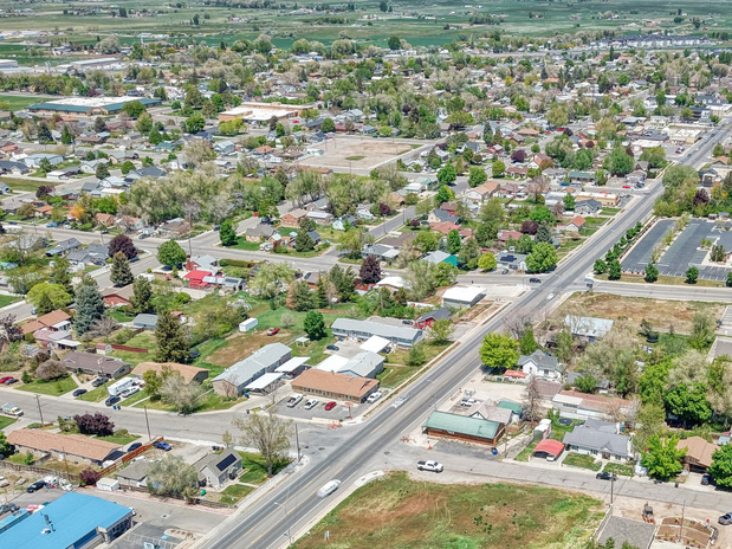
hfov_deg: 43.3
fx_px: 909
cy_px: 383
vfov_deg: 33.2
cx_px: 478
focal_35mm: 43
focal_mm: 4.73
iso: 100
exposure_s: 1/1089
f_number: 2.2
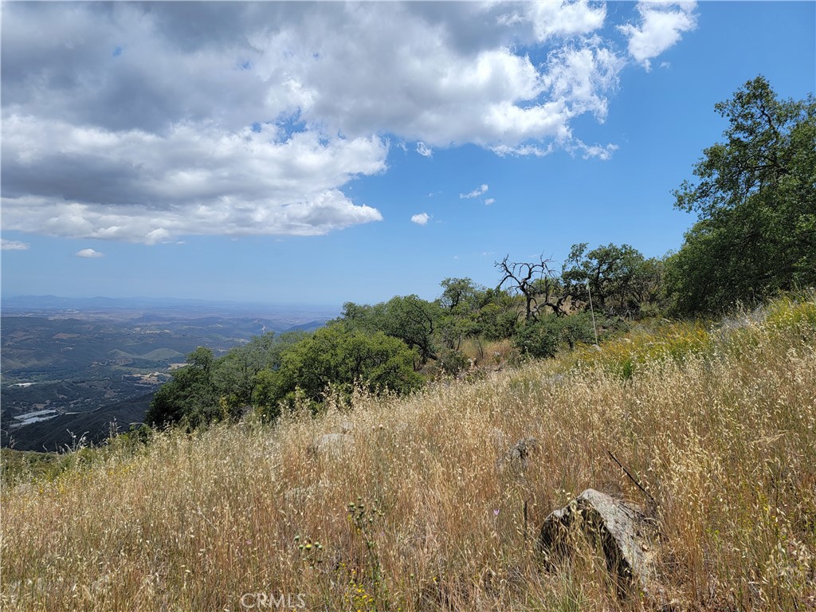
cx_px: 408
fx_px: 566
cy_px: 306
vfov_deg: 56.8
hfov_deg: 71.6
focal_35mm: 24
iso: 16
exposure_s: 1/1321
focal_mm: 6.7
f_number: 1.8
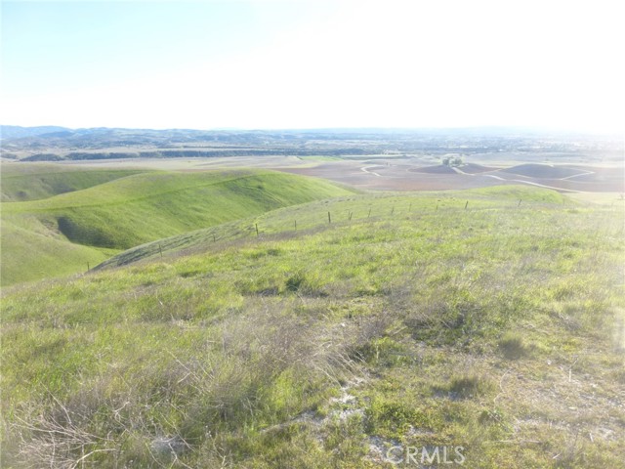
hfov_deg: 71.6
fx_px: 433
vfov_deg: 56.8
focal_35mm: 24
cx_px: 312
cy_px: 234
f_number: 4
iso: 100
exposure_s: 1/250
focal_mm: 4.3
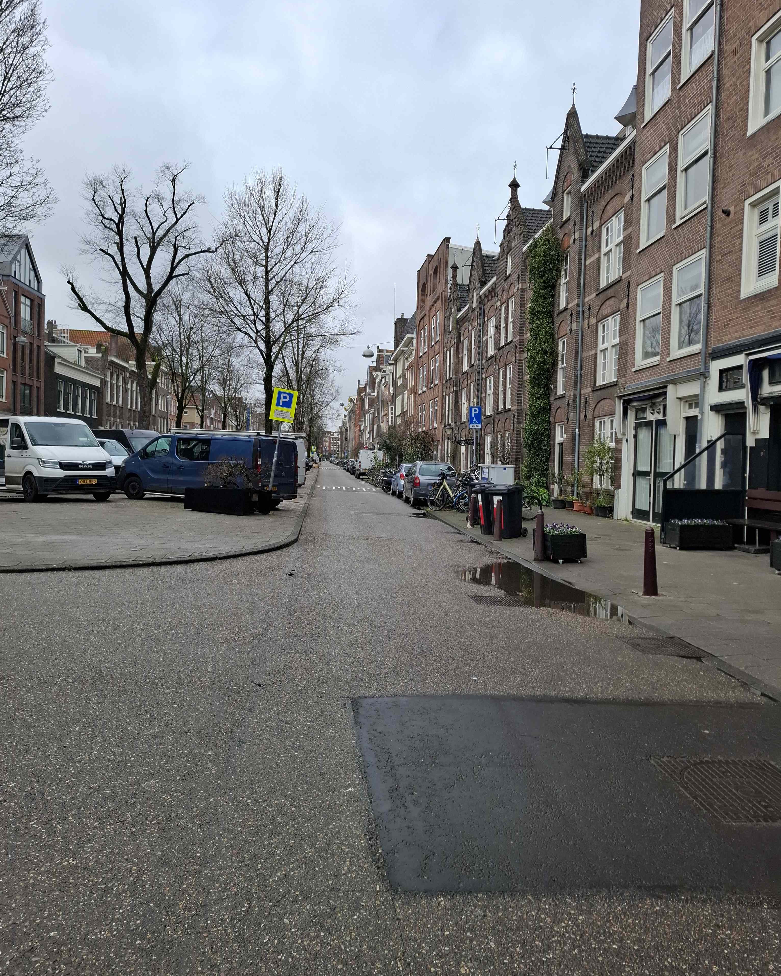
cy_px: 476
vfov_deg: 70.3
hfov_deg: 58.8
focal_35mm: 24
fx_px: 693
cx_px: 391
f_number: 1.8
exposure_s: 1/921
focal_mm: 5.54
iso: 50
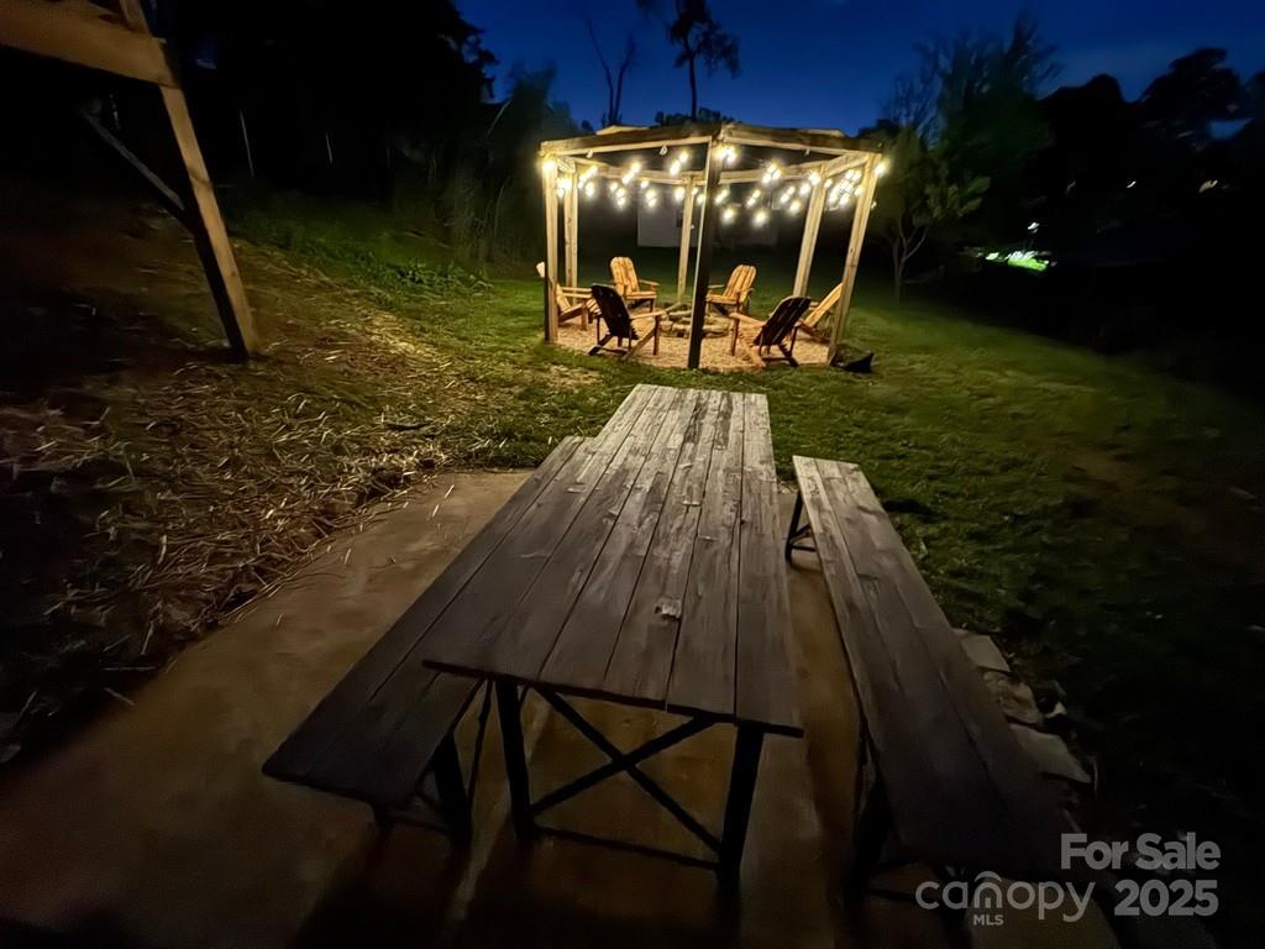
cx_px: 632
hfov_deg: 102.1
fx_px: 512
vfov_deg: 85.7
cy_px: 474
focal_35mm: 14
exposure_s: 1/2
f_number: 2.2
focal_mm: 2.22
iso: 5000
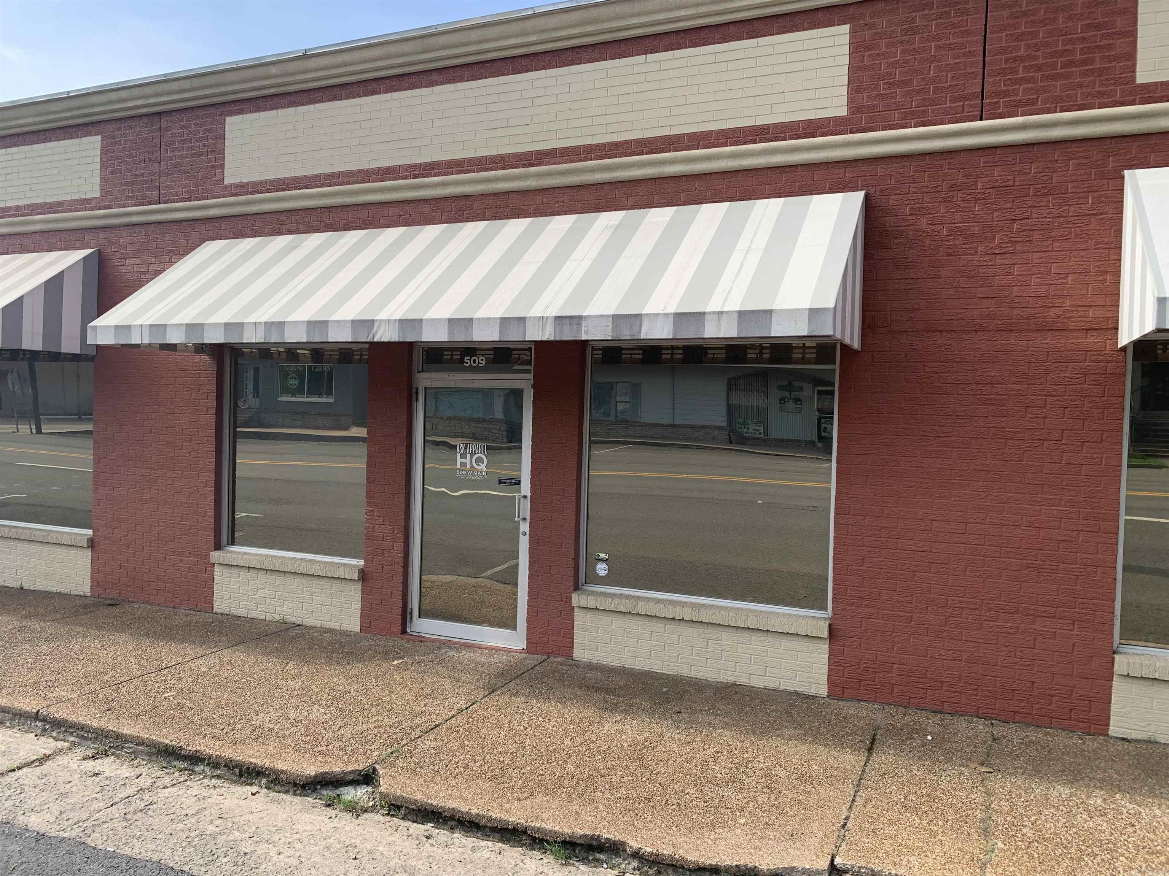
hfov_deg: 67.3
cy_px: 438
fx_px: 878
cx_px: 584
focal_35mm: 26
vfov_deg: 53.1
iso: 25
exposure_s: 1/1088
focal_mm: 4.25
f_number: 1.8
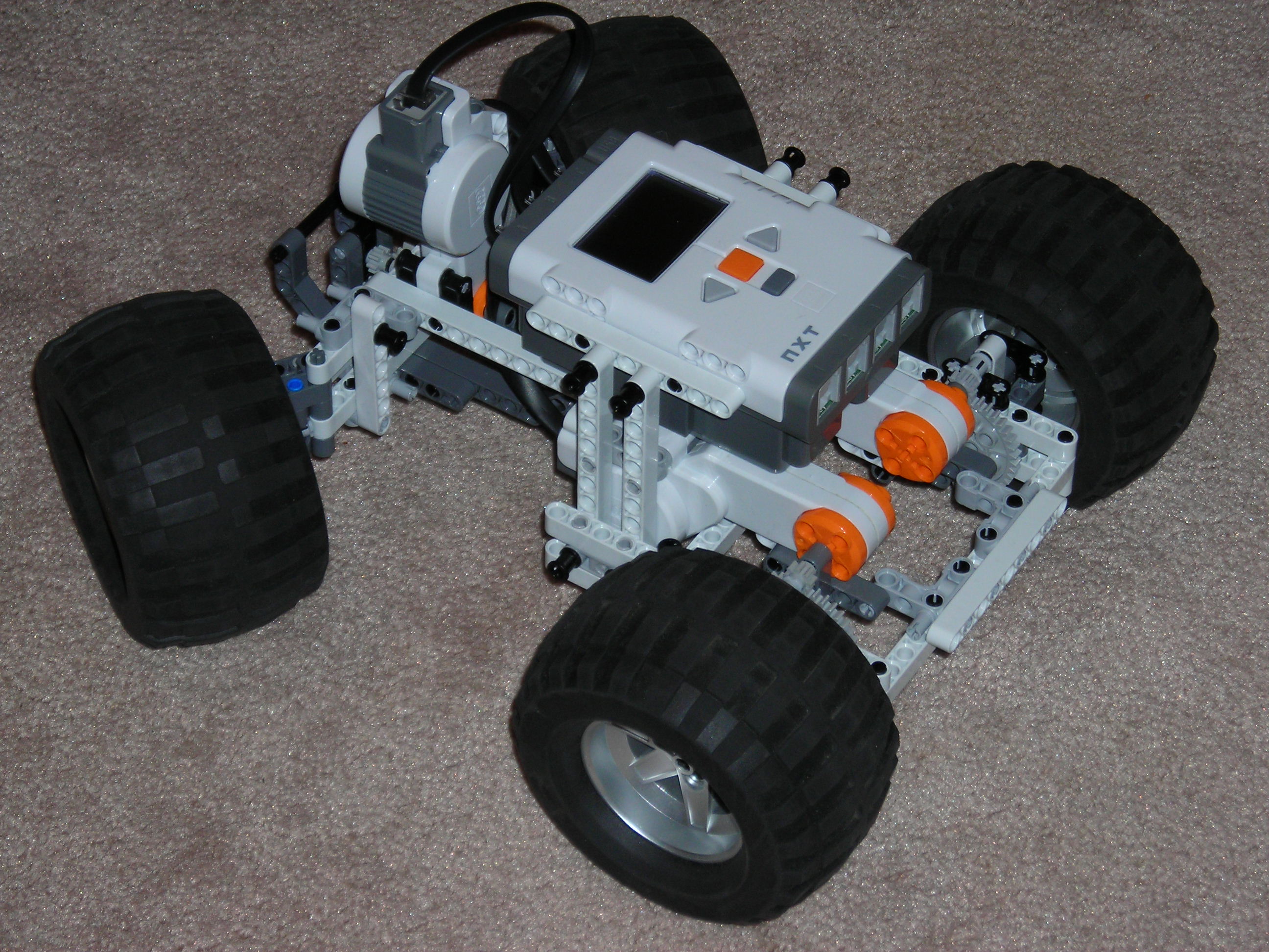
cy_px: 476
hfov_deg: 17.0
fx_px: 4252
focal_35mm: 116
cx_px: 634
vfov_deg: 12.8
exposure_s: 1/60.1
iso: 82
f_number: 5.3
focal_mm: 19.2
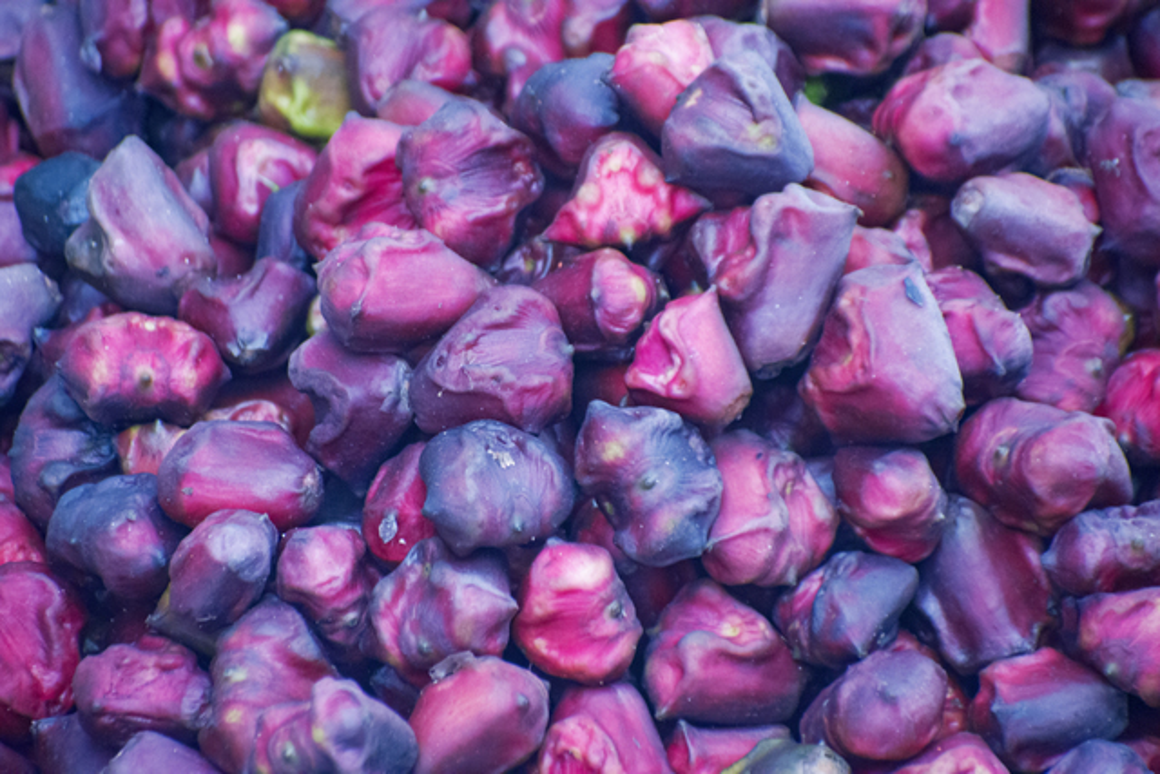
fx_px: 14502
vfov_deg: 3.1
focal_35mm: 450
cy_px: 387
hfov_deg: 4.6
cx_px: 580
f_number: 6.3
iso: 2200
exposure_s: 1/125
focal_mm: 300
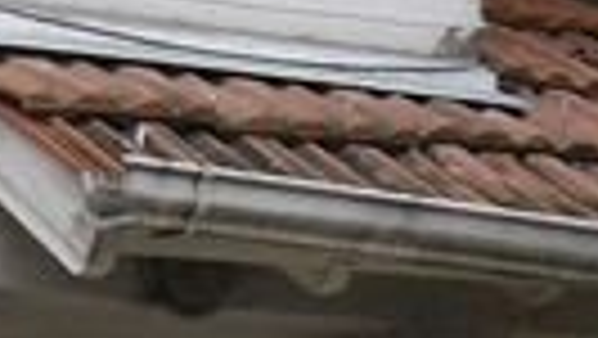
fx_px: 3443
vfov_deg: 5.4
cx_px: -486
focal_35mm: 217
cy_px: 825
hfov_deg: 9.4
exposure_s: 1/60
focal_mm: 7.7
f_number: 3.4
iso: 200
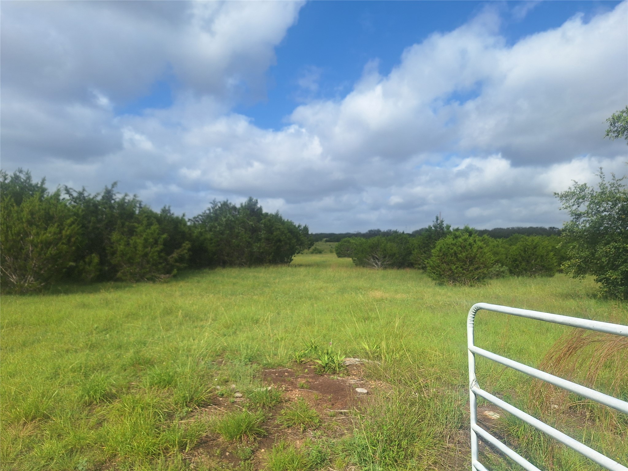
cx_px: 314
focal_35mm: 23
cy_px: 236
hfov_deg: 73.9
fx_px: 417
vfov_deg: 58.9
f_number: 1.8
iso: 40
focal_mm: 5.54
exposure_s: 1/2959
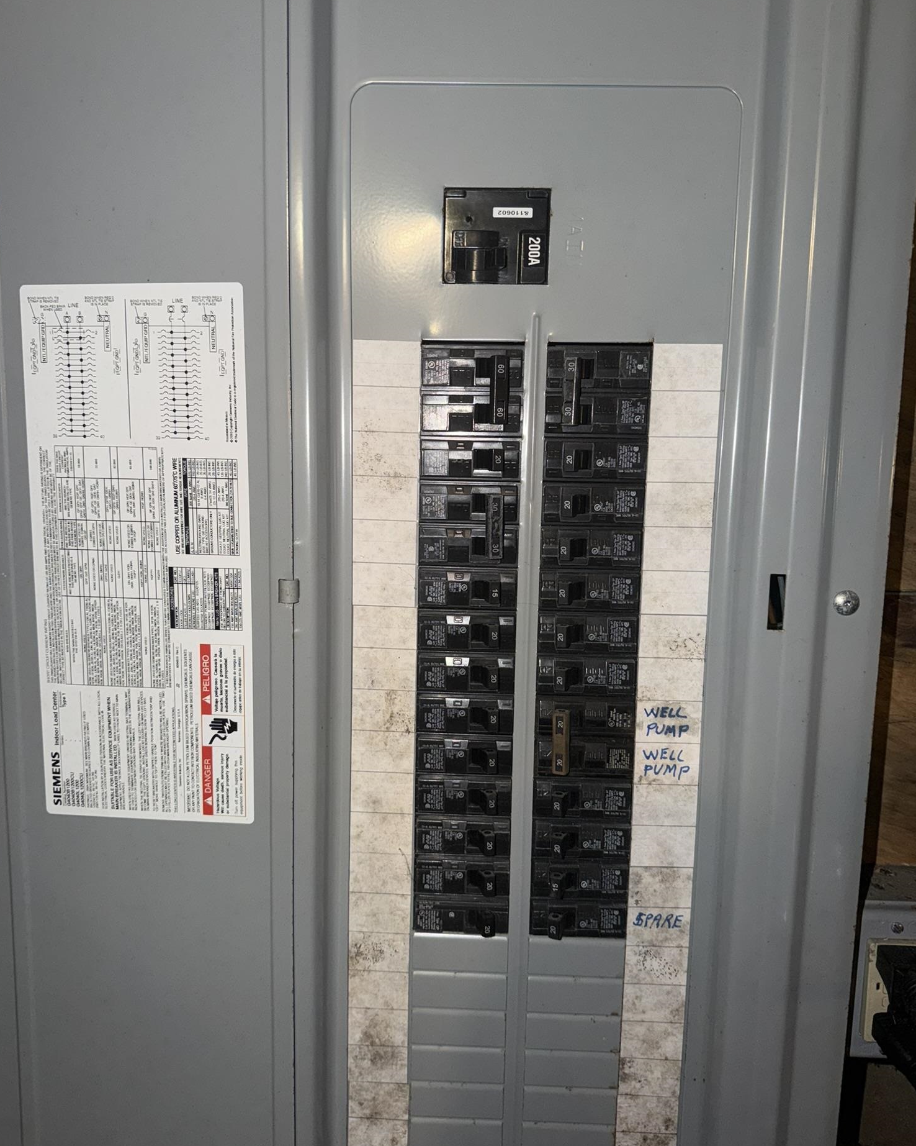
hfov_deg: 54.9
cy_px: 568
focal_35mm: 26
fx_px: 881
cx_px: 459
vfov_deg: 66.0
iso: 64
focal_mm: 6.76
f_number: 1.78
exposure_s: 1/44
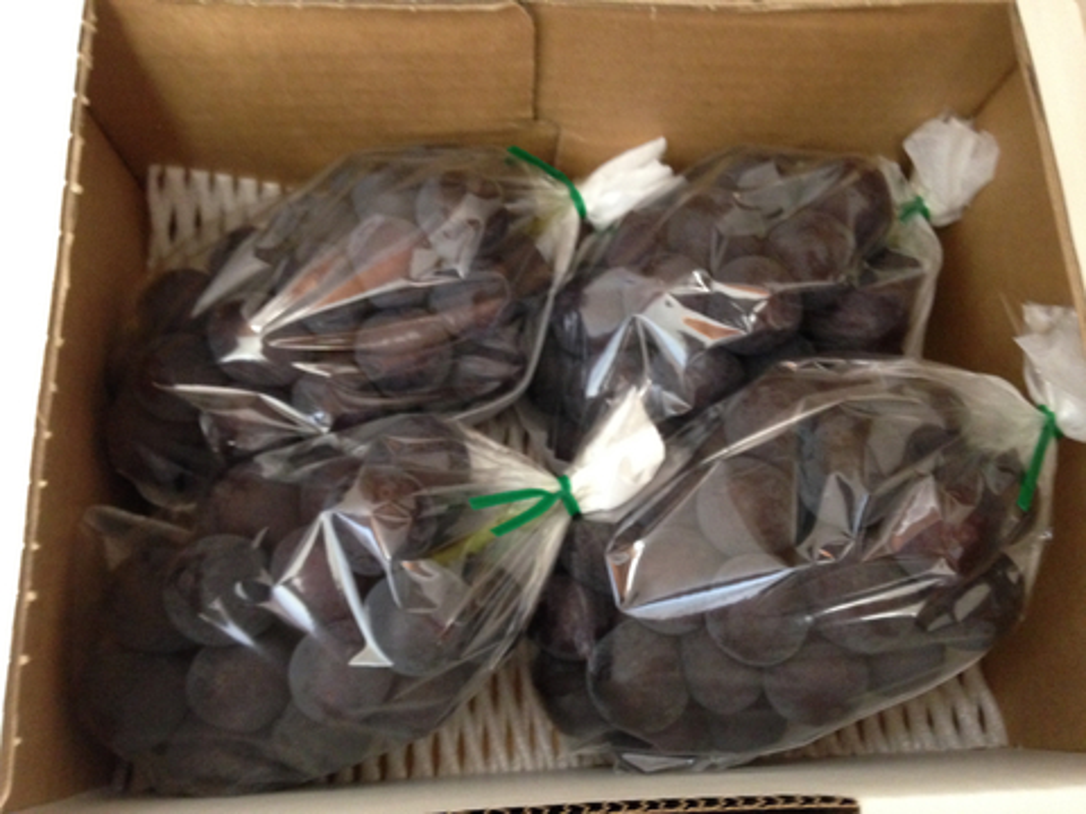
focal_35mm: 33
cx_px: 543
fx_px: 1035
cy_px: 407
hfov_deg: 55.4
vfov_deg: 42.9
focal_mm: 4.12
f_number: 2.4
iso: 400
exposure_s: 1/15
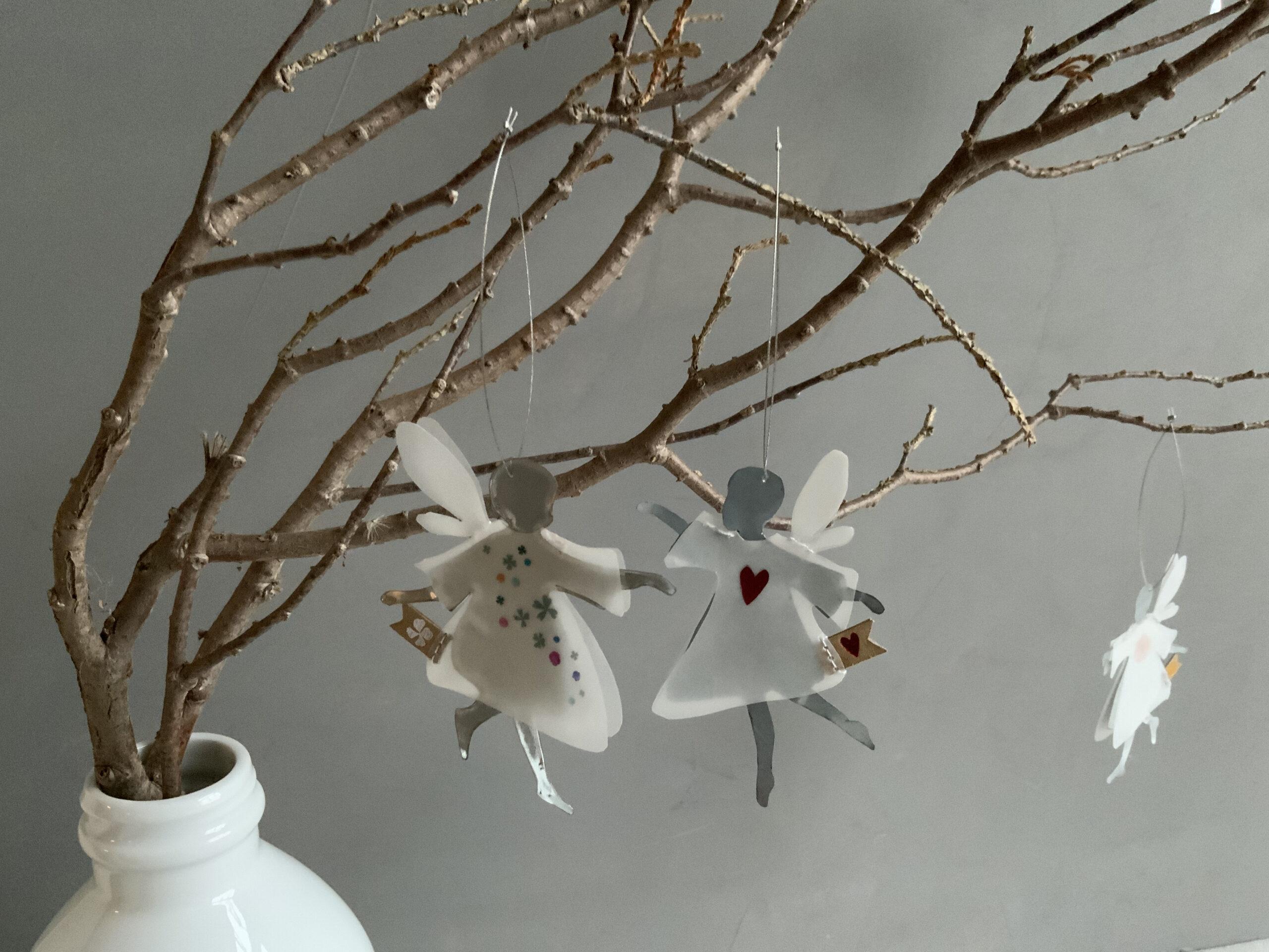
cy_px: 476
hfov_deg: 61.7
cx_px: 634
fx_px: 1063
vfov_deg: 48.2
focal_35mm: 29
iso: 320
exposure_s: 1/25
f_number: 1.8
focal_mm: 3
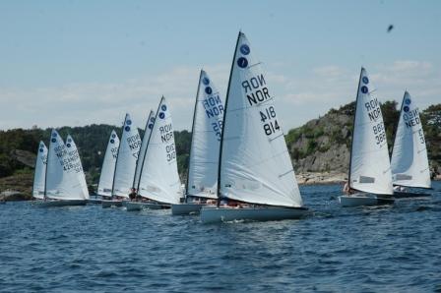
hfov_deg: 19.5
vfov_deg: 13.0
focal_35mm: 105
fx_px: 1285
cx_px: 220
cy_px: 146
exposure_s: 1/400
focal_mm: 70
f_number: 10
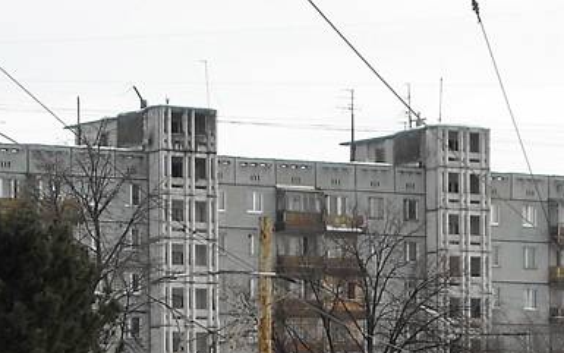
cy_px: 538
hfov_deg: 7.1
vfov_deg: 4.4
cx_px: 205
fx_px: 4552
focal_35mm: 296
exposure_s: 1/148
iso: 64
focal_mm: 17.1
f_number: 4.7
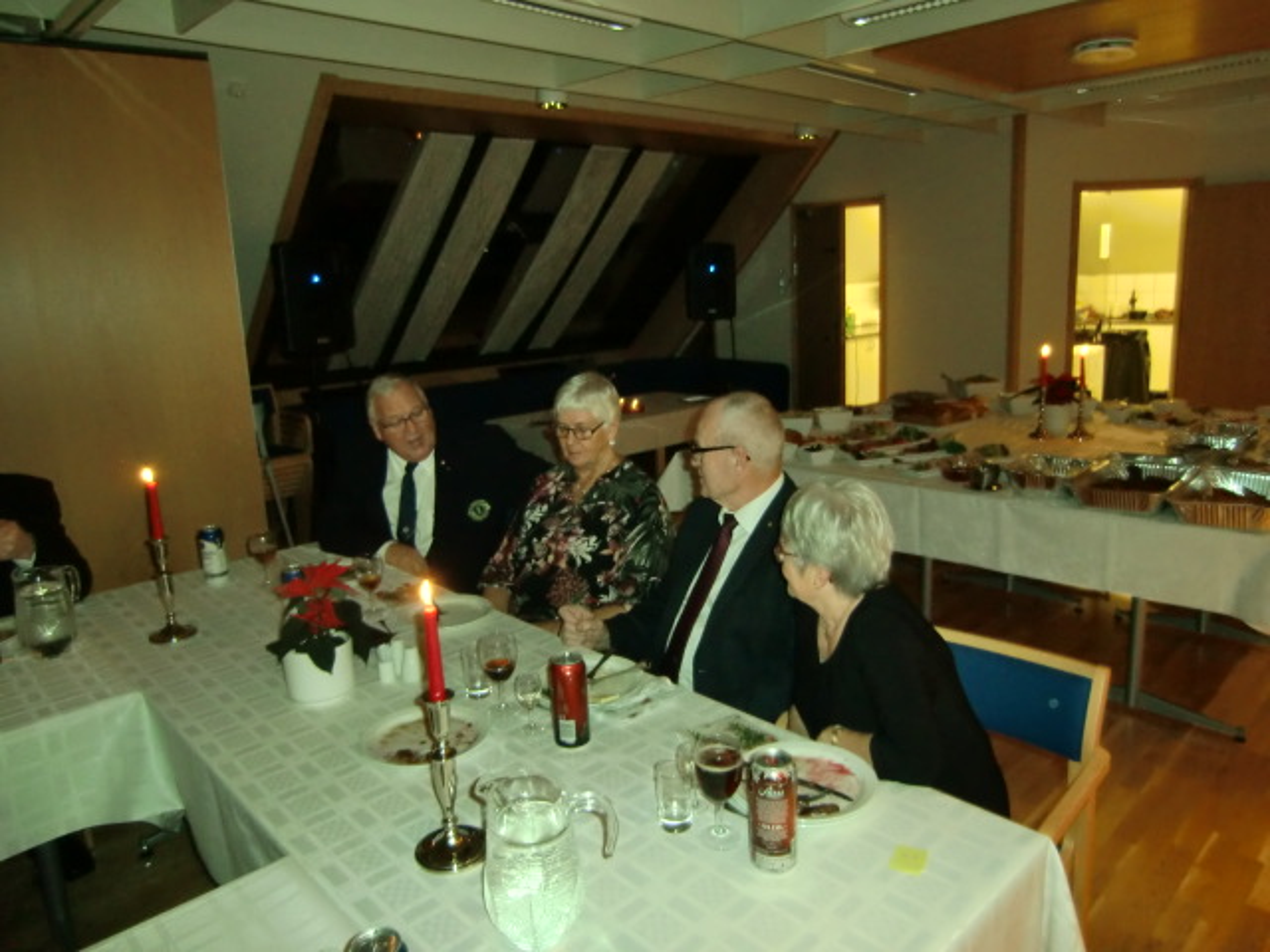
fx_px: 881
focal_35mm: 24
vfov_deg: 56.8
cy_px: 476
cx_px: 635
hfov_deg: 71.6
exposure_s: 1/25
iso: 400
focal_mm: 4.3
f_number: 3.2
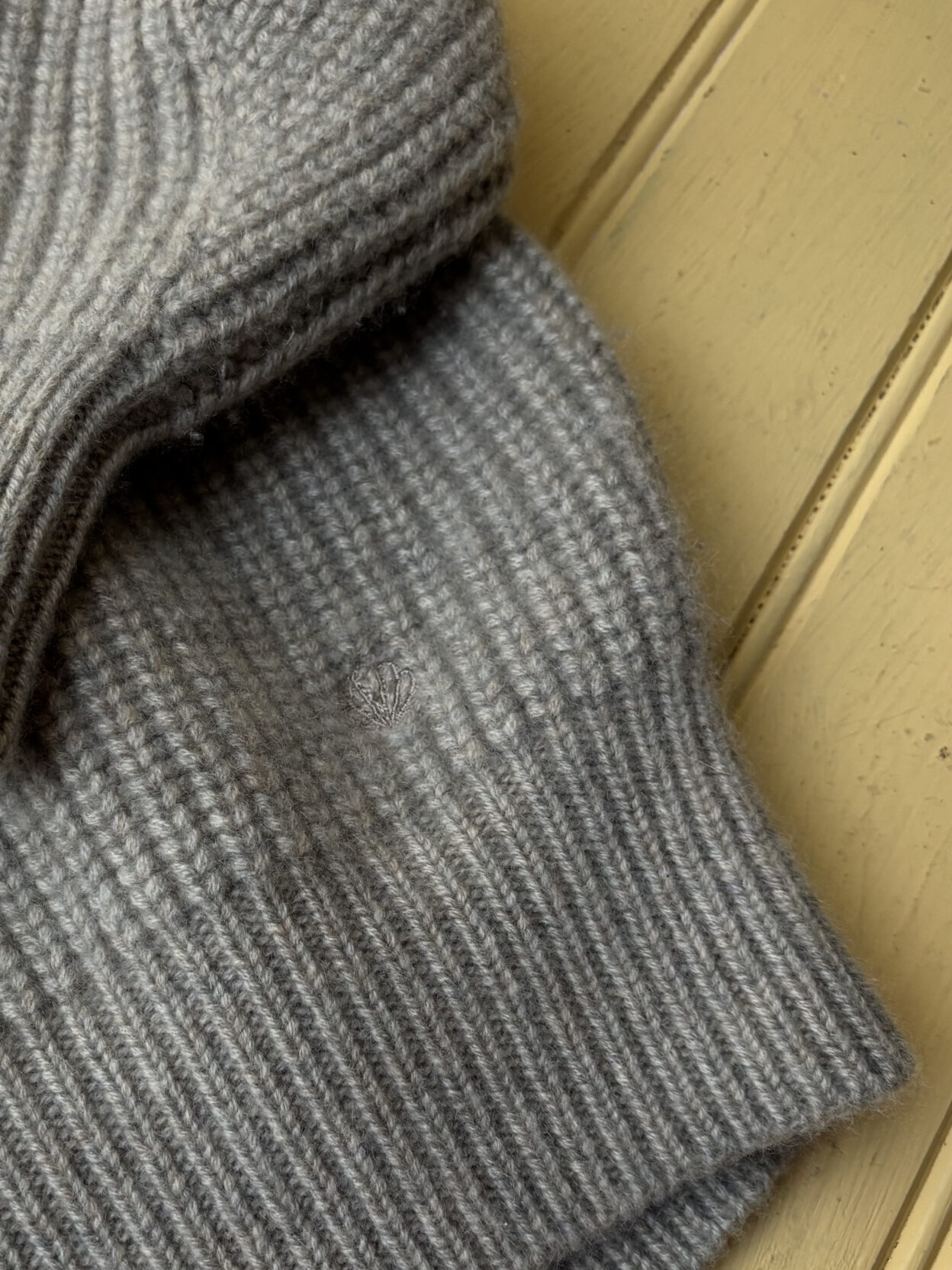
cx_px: 232
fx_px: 1467
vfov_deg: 46.6
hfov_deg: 35.1
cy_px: 748
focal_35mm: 40
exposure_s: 1/73
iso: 125
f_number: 1.6
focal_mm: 5.96
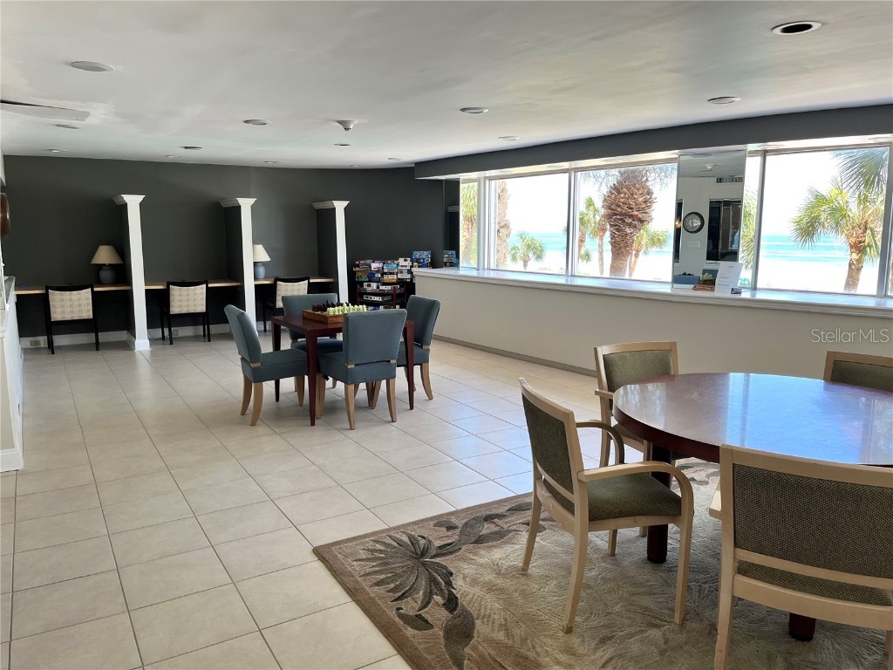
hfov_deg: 67.3
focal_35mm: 26
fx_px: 671
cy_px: 335
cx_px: 446
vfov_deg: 53.1
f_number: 1.6
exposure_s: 1/194
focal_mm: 5.1
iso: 40
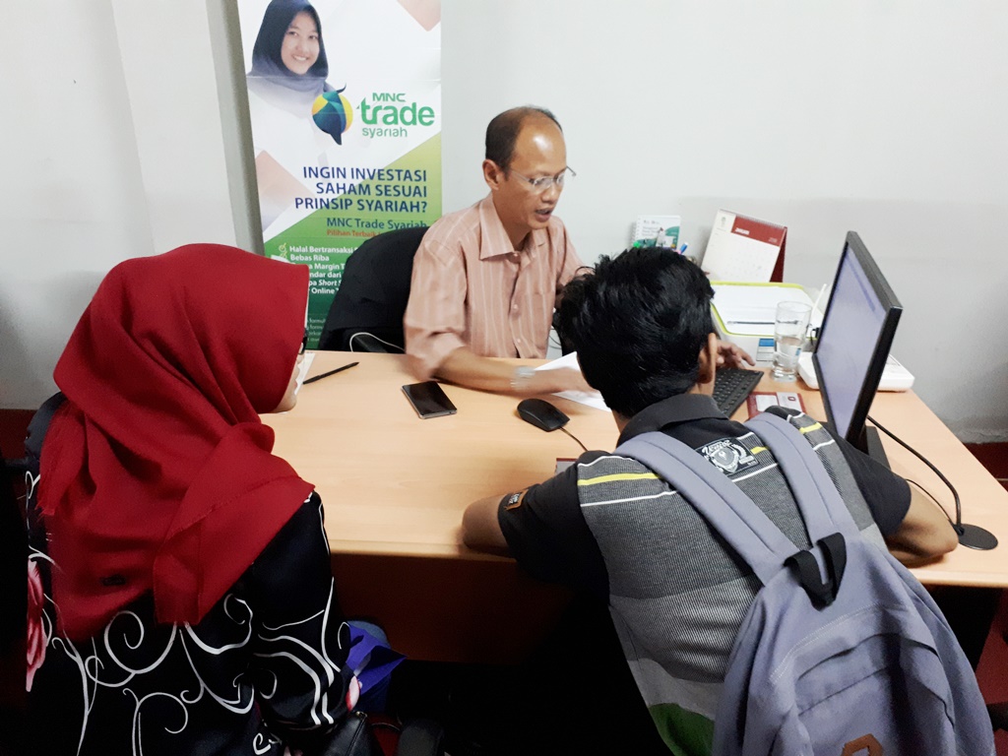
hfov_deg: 65.3
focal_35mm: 27
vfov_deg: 51.4
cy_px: 378
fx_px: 786
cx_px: 504
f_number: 1.9
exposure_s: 1/17
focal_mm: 3.6
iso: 500
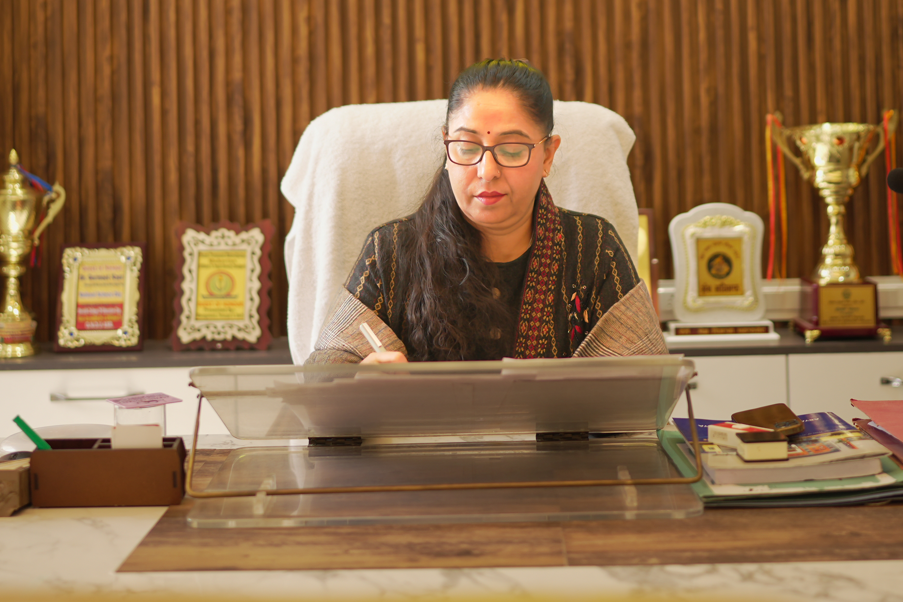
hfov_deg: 28.8
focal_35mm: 70
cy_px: 20
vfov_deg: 19.0
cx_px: 470
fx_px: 1756
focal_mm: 35
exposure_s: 1/160
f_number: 1.4
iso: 200
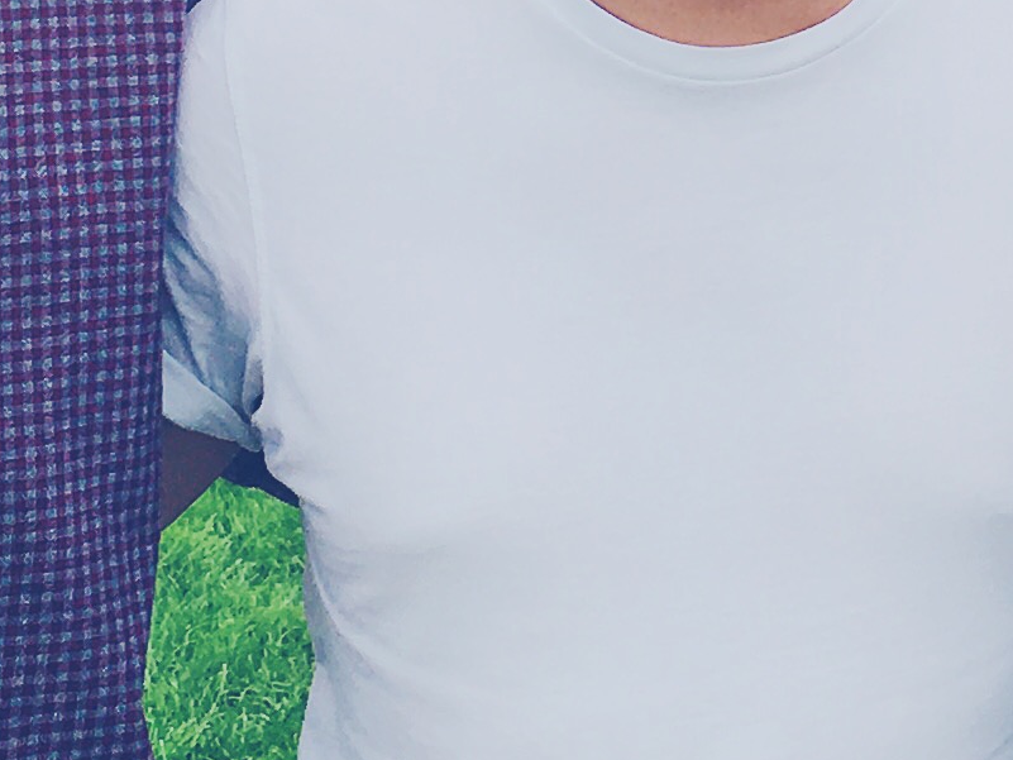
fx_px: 4273
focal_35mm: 146
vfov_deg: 10.0
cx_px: 1104
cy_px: -195
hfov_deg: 13.3
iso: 25
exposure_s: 1/769
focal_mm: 4.15
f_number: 2.2
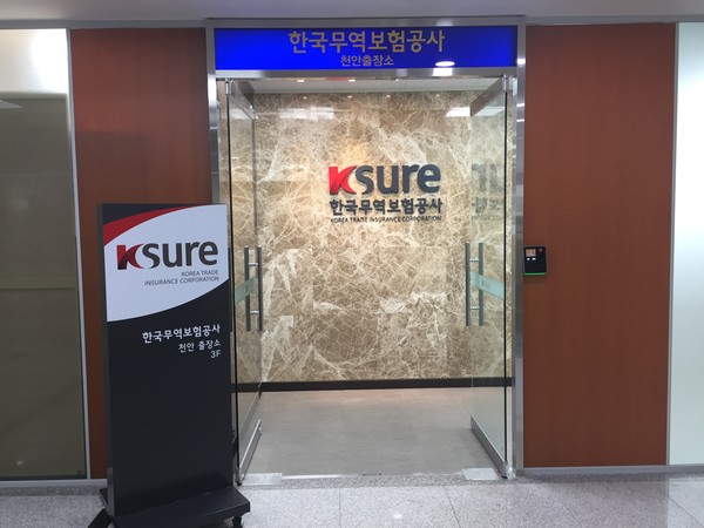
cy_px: 264
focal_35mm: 29
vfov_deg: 48.2
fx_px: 590
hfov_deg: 61.7
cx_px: 352
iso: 64
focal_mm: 4.15
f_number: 2.2
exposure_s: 1/30
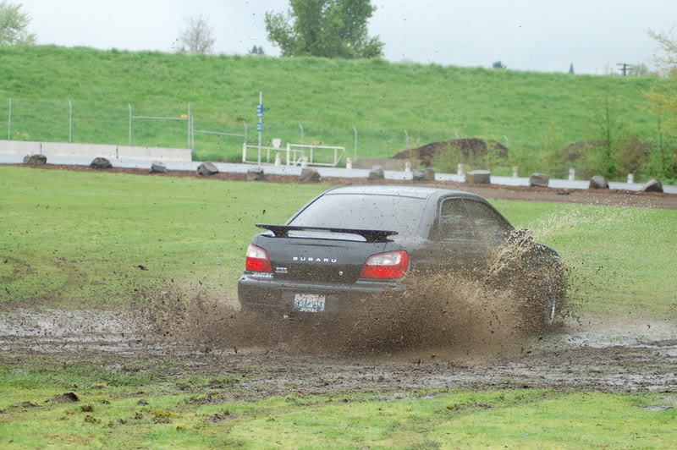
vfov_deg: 13.0
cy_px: 225
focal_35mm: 105
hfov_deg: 19.5
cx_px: 338
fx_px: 1973
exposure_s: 1/640
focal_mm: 70
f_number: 4
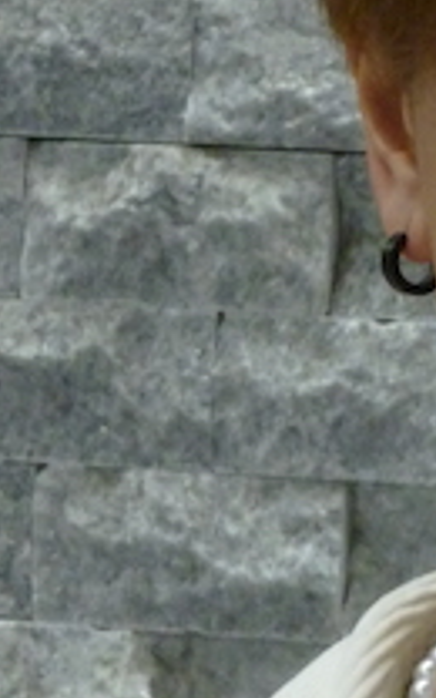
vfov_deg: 9.9
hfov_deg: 6.1
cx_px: 815
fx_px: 4031
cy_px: 544
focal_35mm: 212
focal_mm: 9.2
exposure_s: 1/20
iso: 400
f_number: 4.1
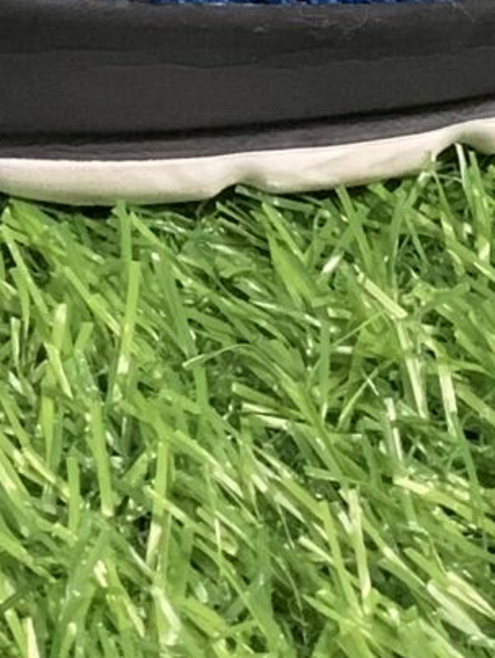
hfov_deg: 8.7
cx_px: -377
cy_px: -624
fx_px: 3141
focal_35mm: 165
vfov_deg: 11.0
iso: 640
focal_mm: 4.25
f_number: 1.8
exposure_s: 1/30
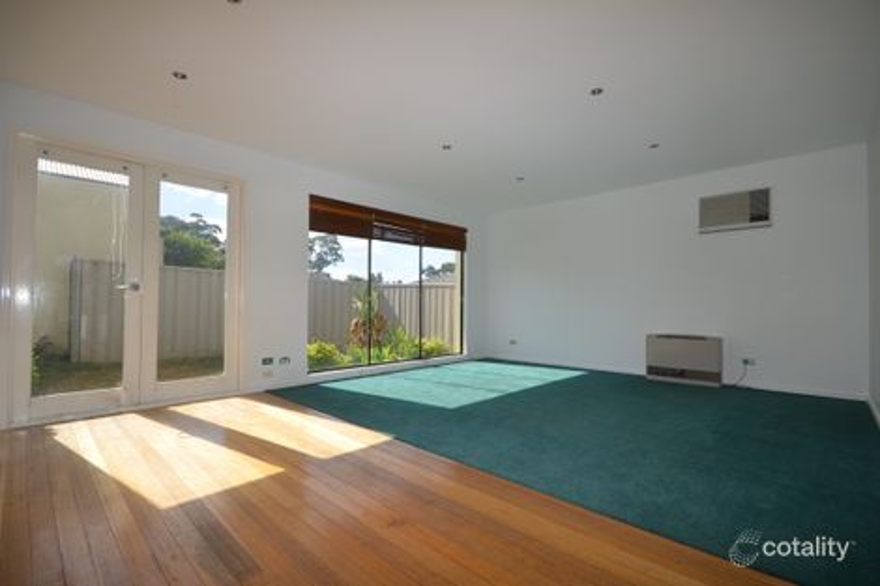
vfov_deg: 72.0
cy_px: 293
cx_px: 440
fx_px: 403
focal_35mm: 16
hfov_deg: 95.0
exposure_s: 1/200
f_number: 9
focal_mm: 11
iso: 100
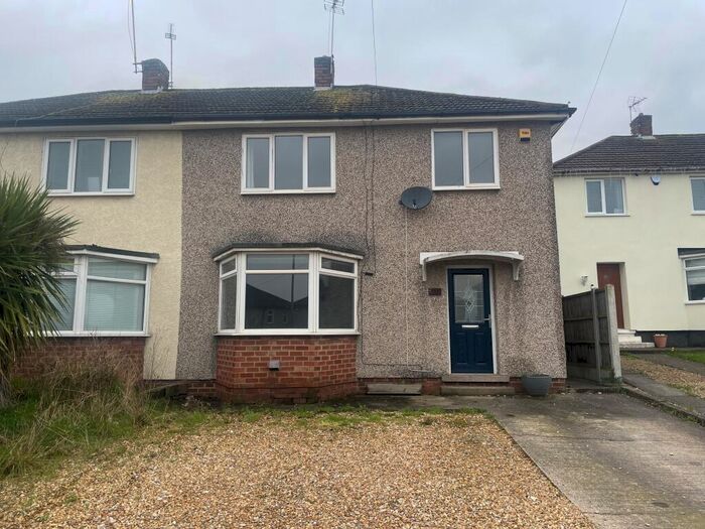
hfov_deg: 67.3
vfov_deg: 53.1
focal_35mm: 26
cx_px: 352
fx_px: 530
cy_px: 264
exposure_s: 1/371
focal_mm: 4.2
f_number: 1.6
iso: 32
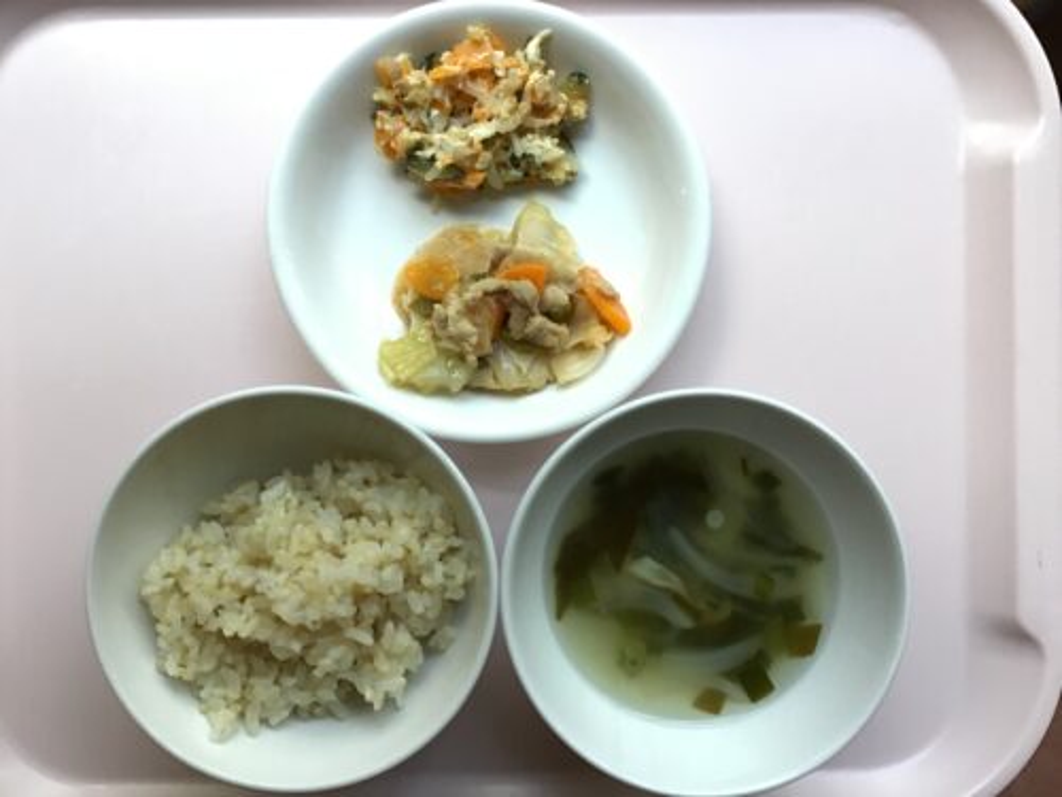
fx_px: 951
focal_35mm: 31
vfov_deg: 45.4
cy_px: 398
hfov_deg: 58.4
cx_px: 531
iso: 32
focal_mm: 3.3
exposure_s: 1/30
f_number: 2.4
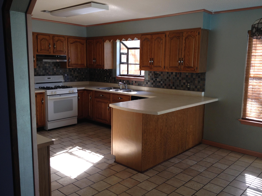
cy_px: 98
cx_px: 131
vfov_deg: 40.7
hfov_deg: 52.6
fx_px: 265
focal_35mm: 35
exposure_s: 1/20
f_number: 2.4
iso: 50
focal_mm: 4.28
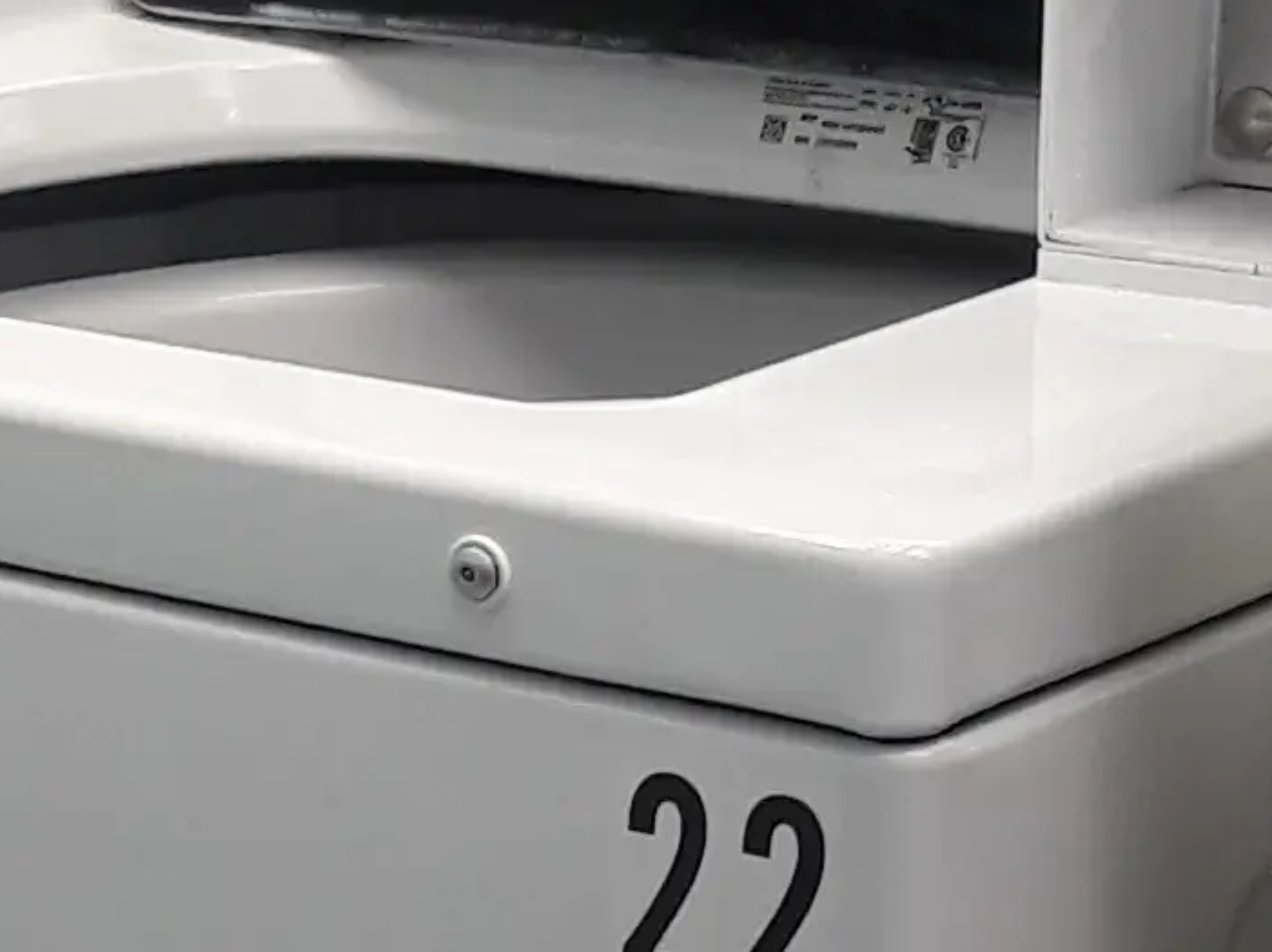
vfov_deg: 9.0
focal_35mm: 165
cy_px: 803
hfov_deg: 11.7
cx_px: -379
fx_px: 6060
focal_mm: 3.7
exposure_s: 1/30
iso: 64
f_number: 1.9
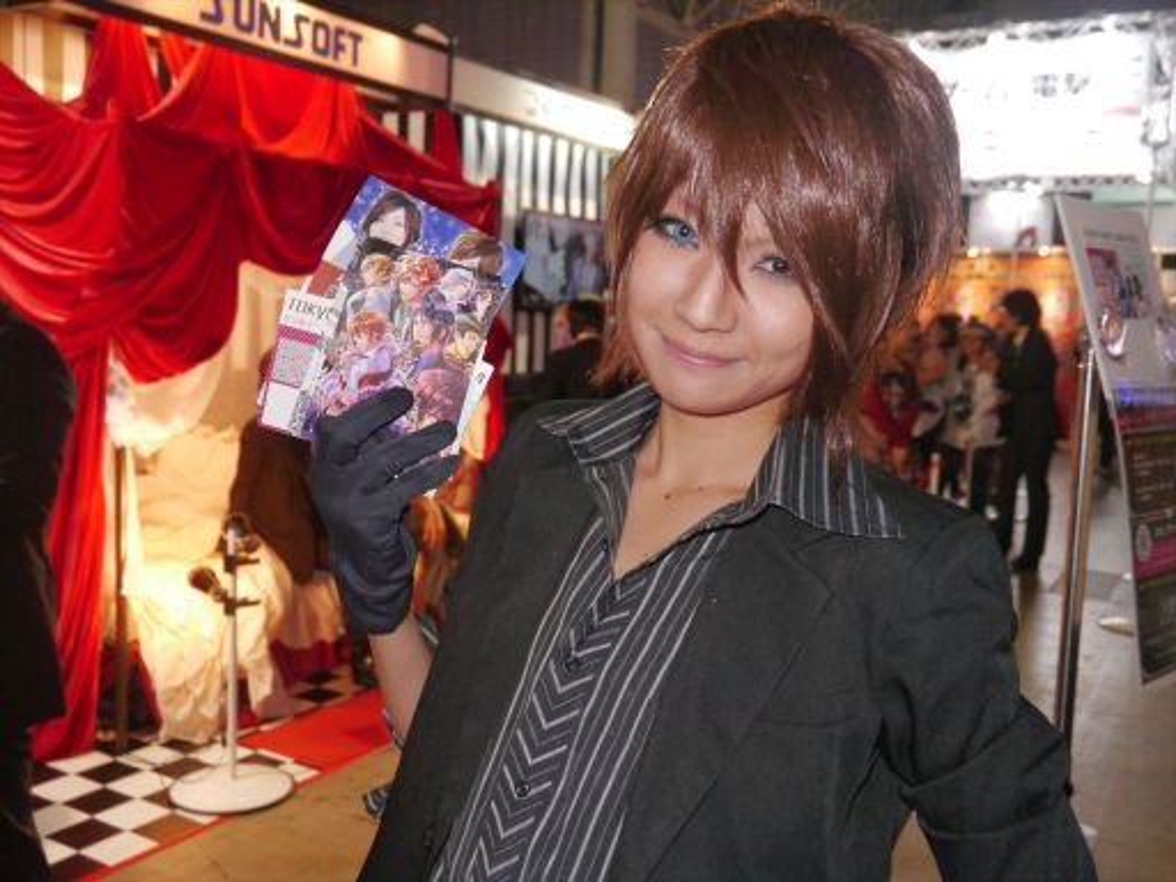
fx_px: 1155
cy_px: 441
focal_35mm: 34
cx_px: 588
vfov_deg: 41.8
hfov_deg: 54.0
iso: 800
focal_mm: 17
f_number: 4.1
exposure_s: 1/60
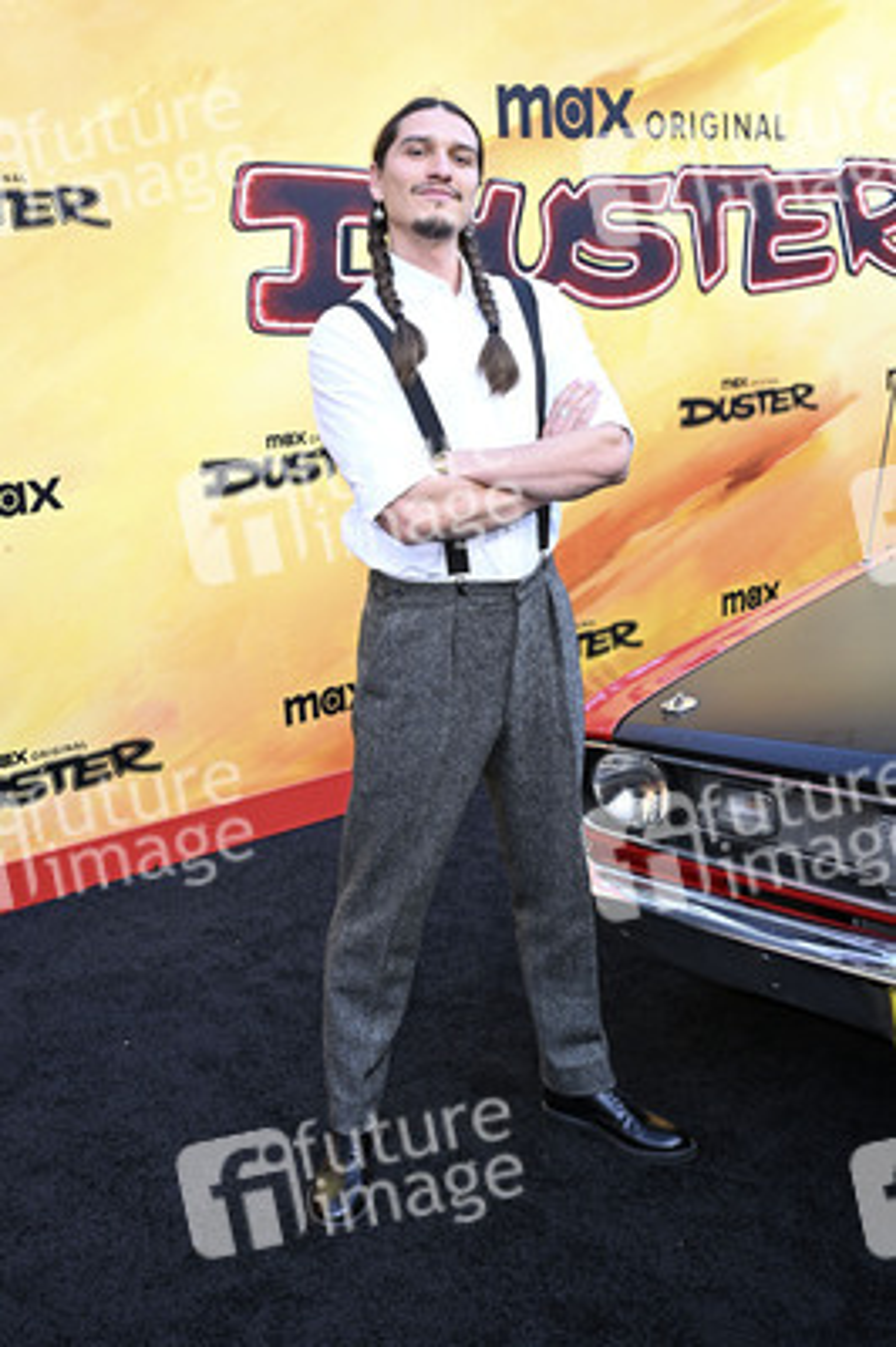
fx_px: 1384
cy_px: 674
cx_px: 448
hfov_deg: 35.9
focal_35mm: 37
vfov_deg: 51.9
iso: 1250
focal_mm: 37
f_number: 5.6
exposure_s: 1/200
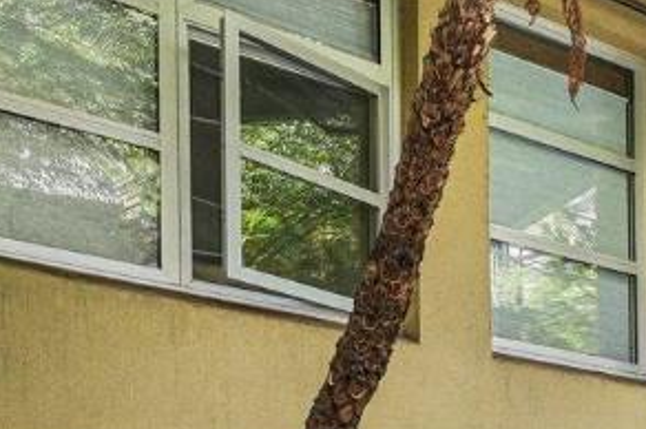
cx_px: 1197
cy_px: 638
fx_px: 1291
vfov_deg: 17.1
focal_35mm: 72
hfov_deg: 19.7
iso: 800
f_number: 8
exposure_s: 1/50
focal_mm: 14
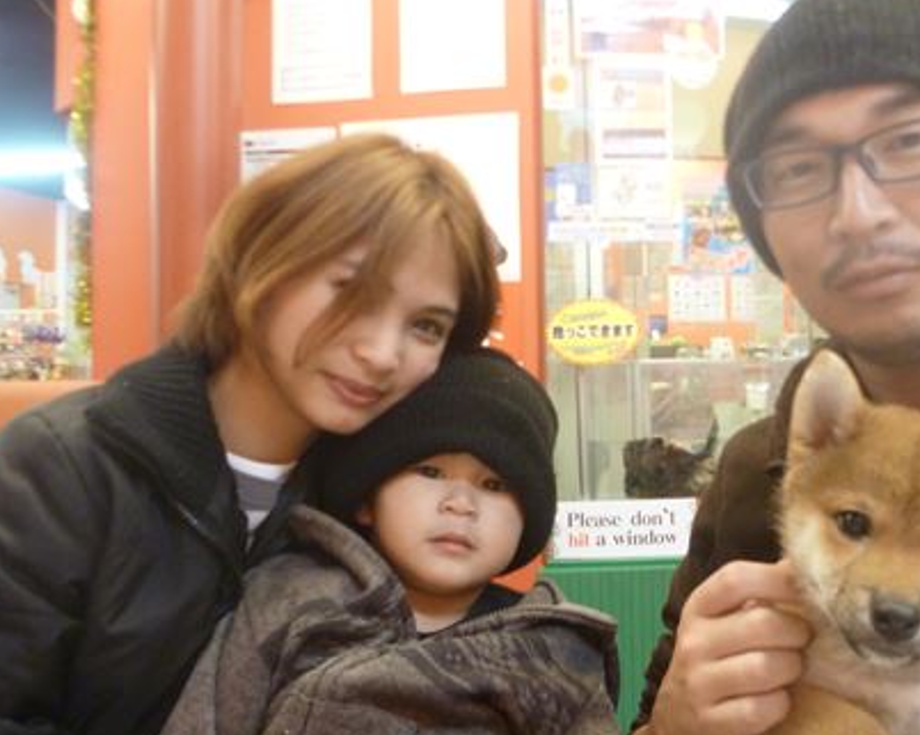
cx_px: 590
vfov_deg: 42.2
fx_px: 952
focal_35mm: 35
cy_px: 348
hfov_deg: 50.9
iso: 400
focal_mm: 4.3
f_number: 2.5
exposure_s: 1/40
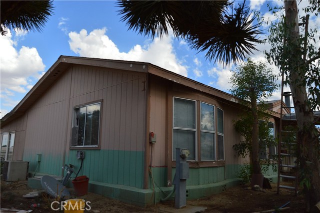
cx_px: 160
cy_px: 106
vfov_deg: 47.8
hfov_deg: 67.4
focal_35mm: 27
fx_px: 240
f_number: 11
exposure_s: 1/500
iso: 400
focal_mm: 18
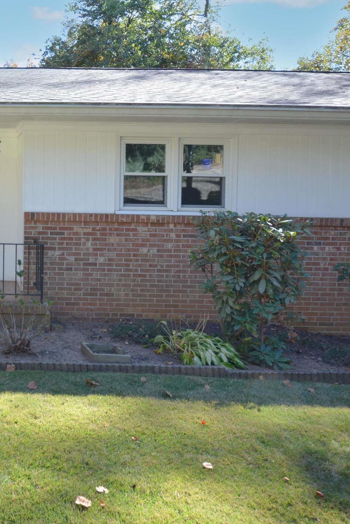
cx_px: -44
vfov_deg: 62.0
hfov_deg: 36.4
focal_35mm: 30
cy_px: 245
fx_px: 436
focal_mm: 11
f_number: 6.3
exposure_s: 1/160
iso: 400
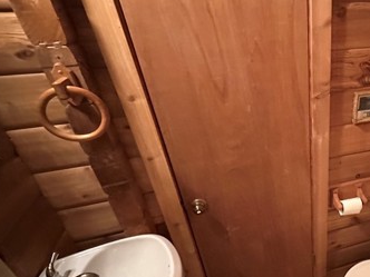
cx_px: 315
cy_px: 178
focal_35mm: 27
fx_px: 289
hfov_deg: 58.3
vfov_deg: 50.7
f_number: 2.2
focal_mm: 2.22
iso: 1250
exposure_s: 1/30
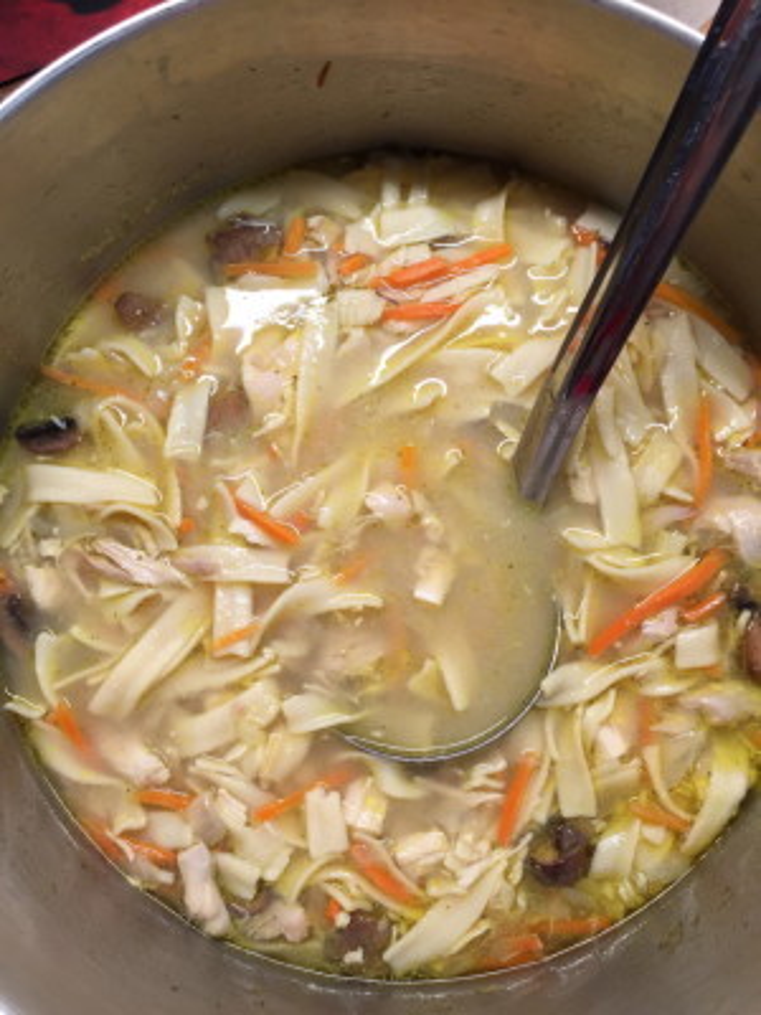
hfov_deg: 48.2
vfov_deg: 61.7
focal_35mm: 29
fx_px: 850
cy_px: 508
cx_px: 380
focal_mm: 4.15
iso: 40
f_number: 2.2
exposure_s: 1/60
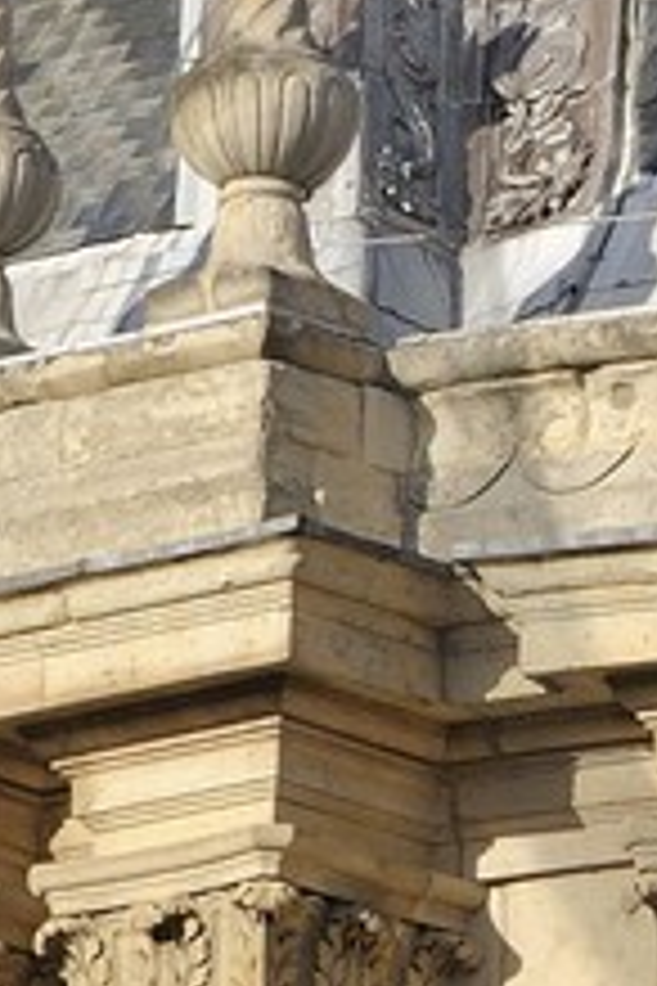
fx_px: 30959
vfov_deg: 1.8
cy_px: 149
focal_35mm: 1131
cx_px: 1719
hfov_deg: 1.2
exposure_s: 1/320
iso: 200
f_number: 10
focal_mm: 155
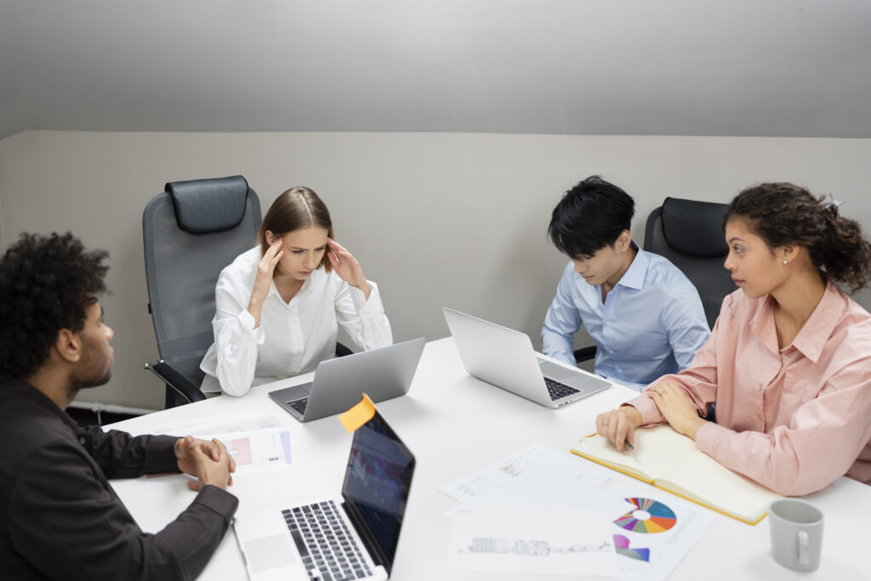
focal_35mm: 35
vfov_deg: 37.9
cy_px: 290
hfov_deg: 54.4
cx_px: 436
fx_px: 847
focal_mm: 35
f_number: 2
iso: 640
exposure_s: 1/320
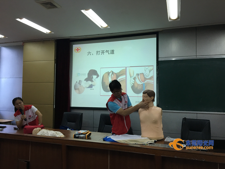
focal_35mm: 29
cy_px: 84
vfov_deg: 48.2
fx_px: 188
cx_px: 112
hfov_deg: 61.7
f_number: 2.2
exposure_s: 1/33
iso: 50
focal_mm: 4.15
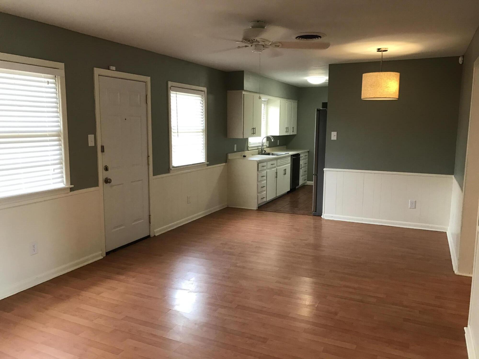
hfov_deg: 63.4
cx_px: 240
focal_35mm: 28
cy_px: 180
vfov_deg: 49.7
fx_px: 387
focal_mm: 3.99
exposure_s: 1/30
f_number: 1.8
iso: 32
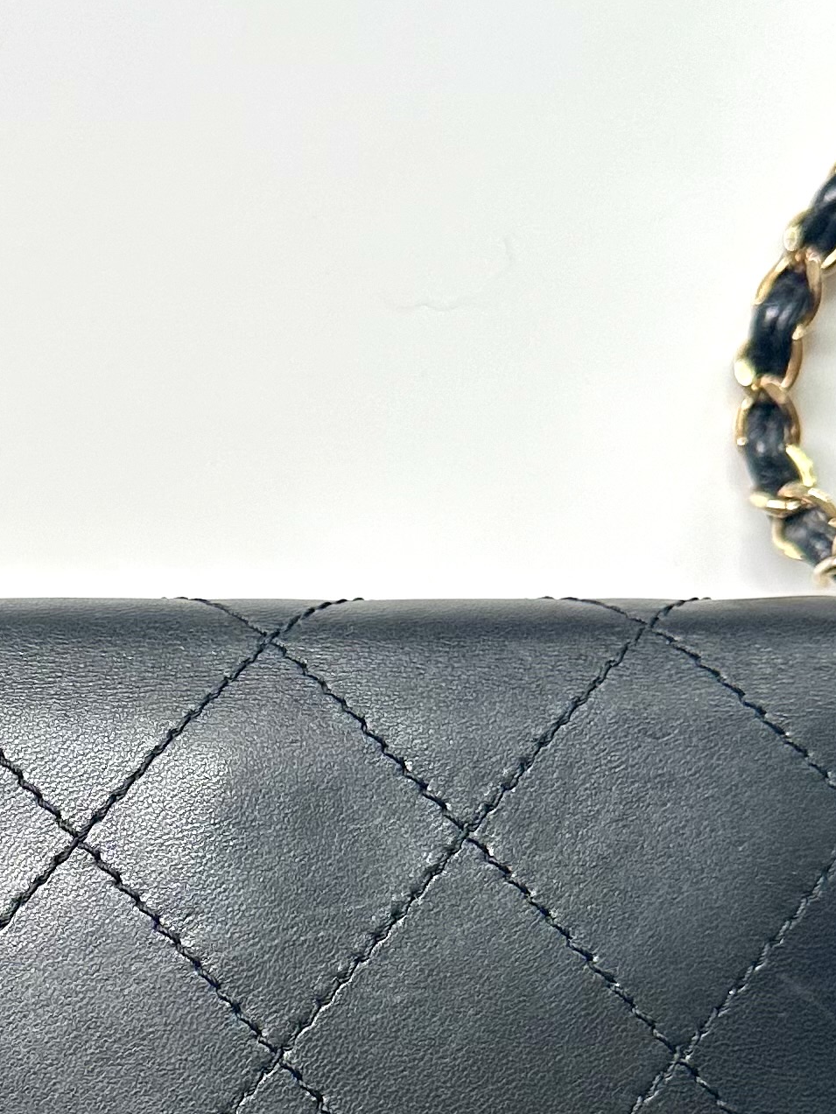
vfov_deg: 25.1
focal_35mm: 76
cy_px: 933
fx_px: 2447
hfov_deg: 19.0
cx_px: 71
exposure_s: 1/121
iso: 160
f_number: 1.78
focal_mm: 6.86
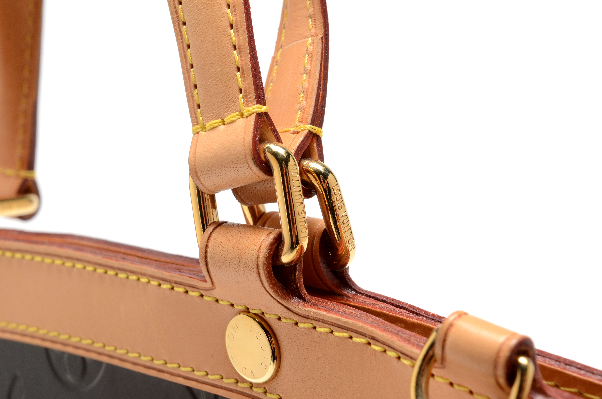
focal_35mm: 82
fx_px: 1377
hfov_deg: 24.7
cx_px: 301
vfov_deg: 16.5
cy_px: 200
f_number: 14
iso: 400
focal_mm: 55
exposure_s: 1/125
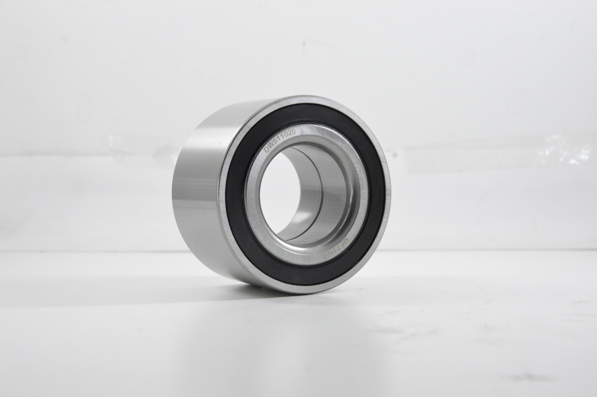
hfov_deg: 29.9
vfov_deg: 20.1
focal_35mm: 68
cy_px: 198
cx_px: 298
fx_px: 1118
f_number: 8
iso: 3200
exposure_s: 1/100
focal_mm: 45
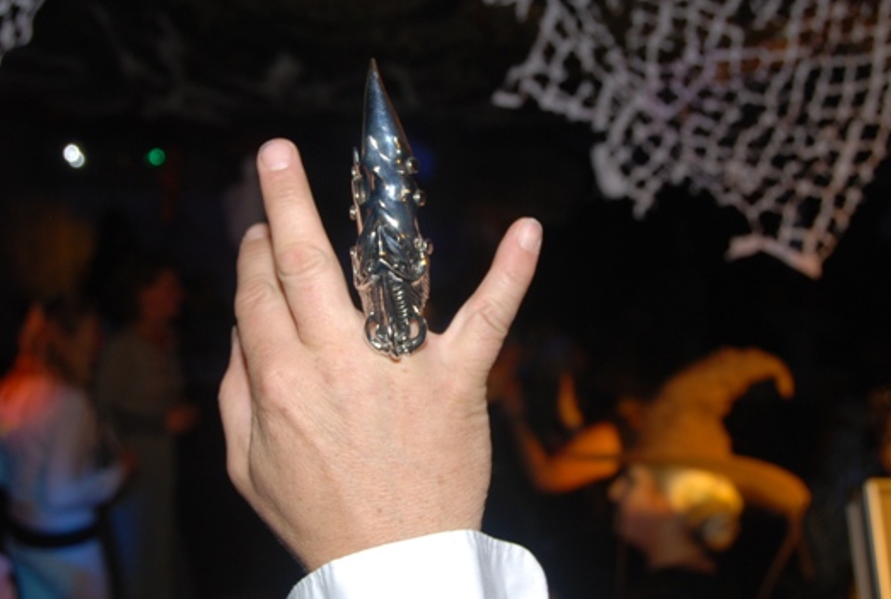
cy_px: 280
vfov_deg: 27.3
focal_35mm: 50
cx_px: 432
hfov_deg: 39.8
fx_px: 1231
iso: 200
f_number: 5
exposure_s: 1/60
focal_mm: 27
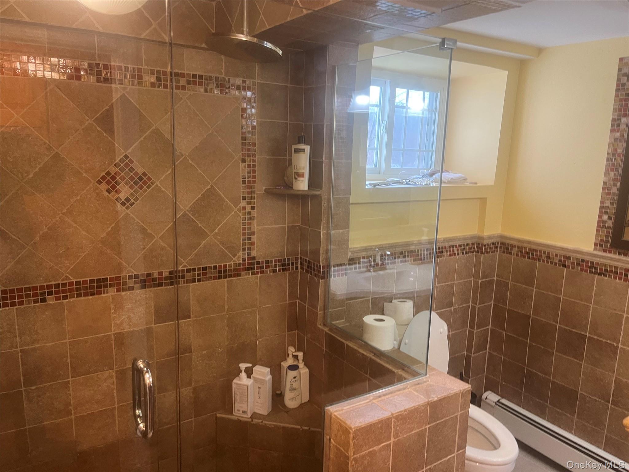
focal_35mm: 26
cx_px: 314
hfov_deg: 67.3
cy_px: 236
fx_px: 472
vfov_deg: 53.1
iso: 125
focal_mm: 5.1
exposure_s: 1/60
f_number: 1.6
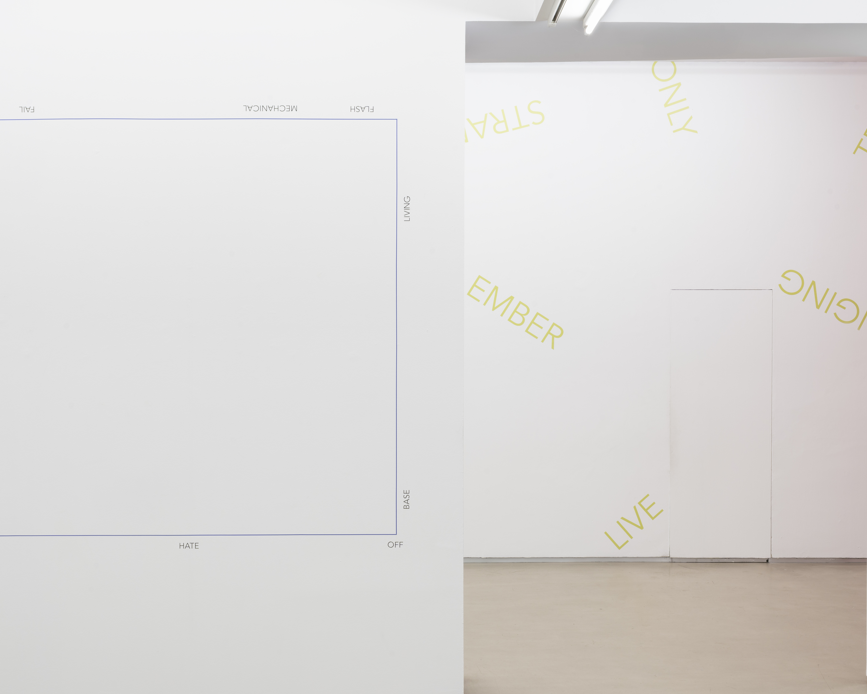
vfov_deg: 27.6
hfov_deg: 34.1
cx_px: 404
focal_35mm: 55
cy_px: 363
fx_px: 1411
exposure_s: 1.3
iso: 64
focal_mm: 41
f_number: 16
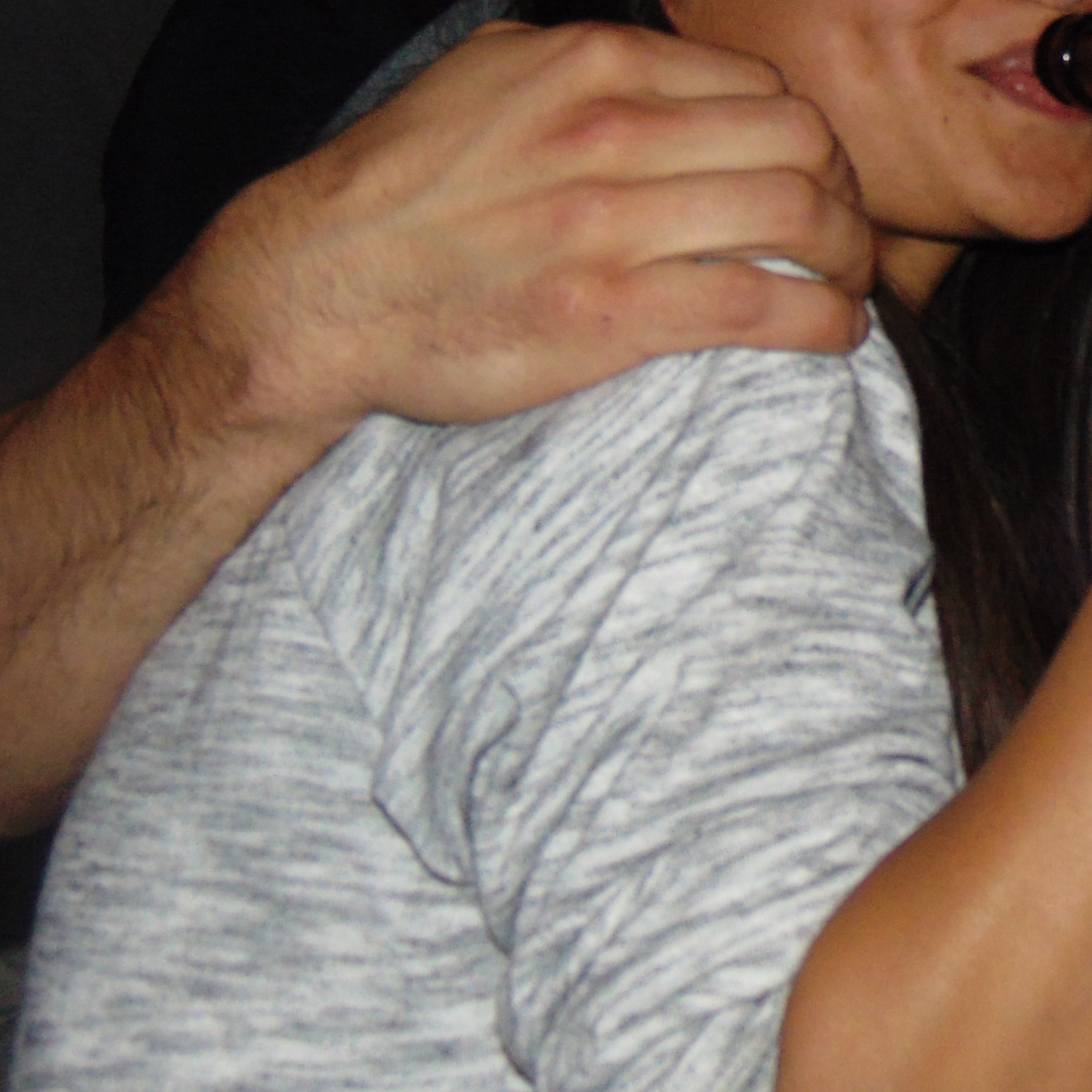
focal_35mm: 89
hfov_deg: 18.9
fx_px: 3176
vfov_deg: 19.0
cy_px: 40
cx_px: 1126
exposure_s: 1/8
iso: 200
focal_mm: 6.3
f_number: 3.2
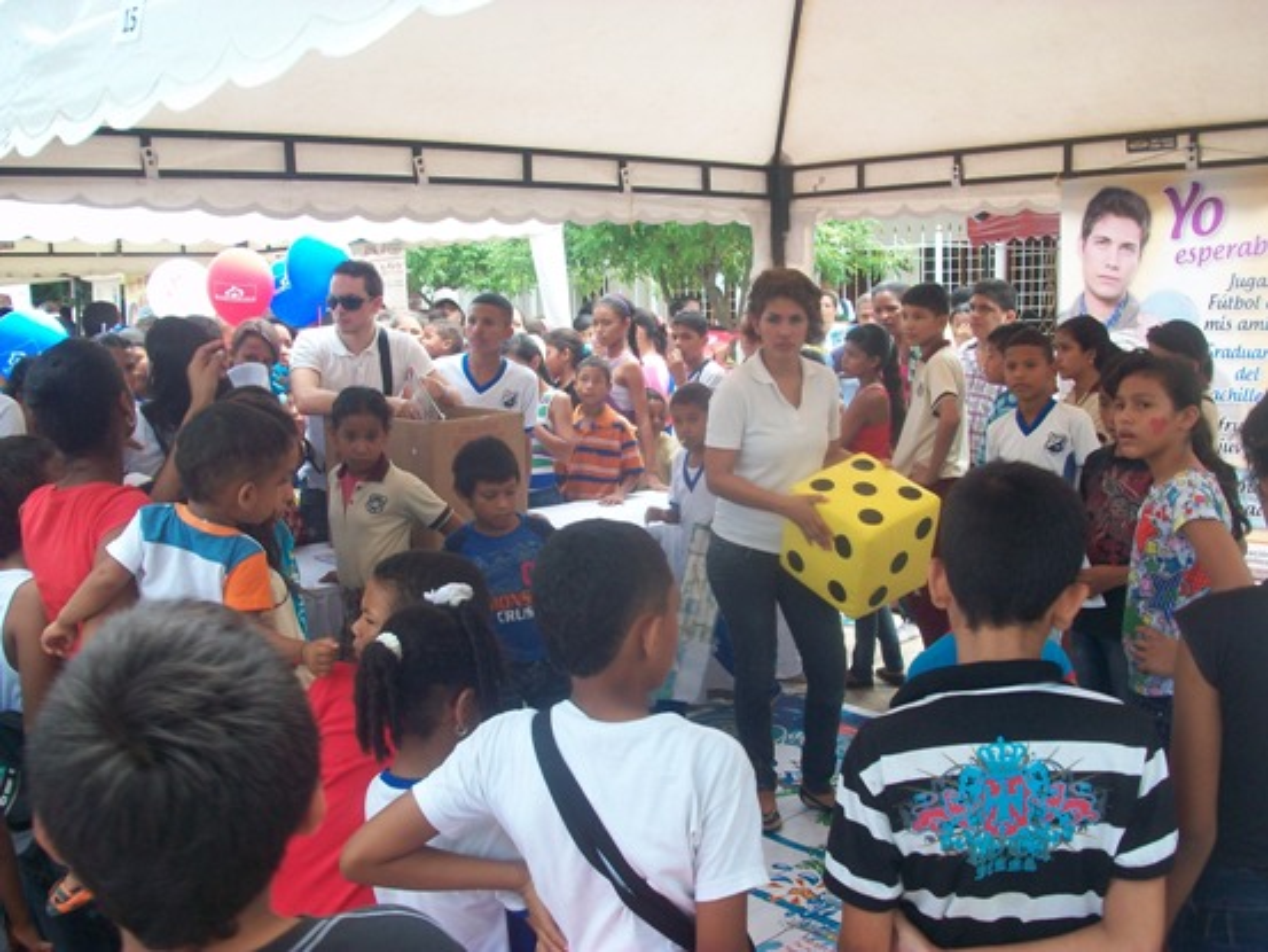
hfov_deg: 53.9
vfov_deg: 41.8
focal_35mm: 34
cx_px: 634
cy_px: 476
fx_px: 1246
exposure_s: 1/125
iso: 80
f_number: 2.8
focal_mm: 5.7
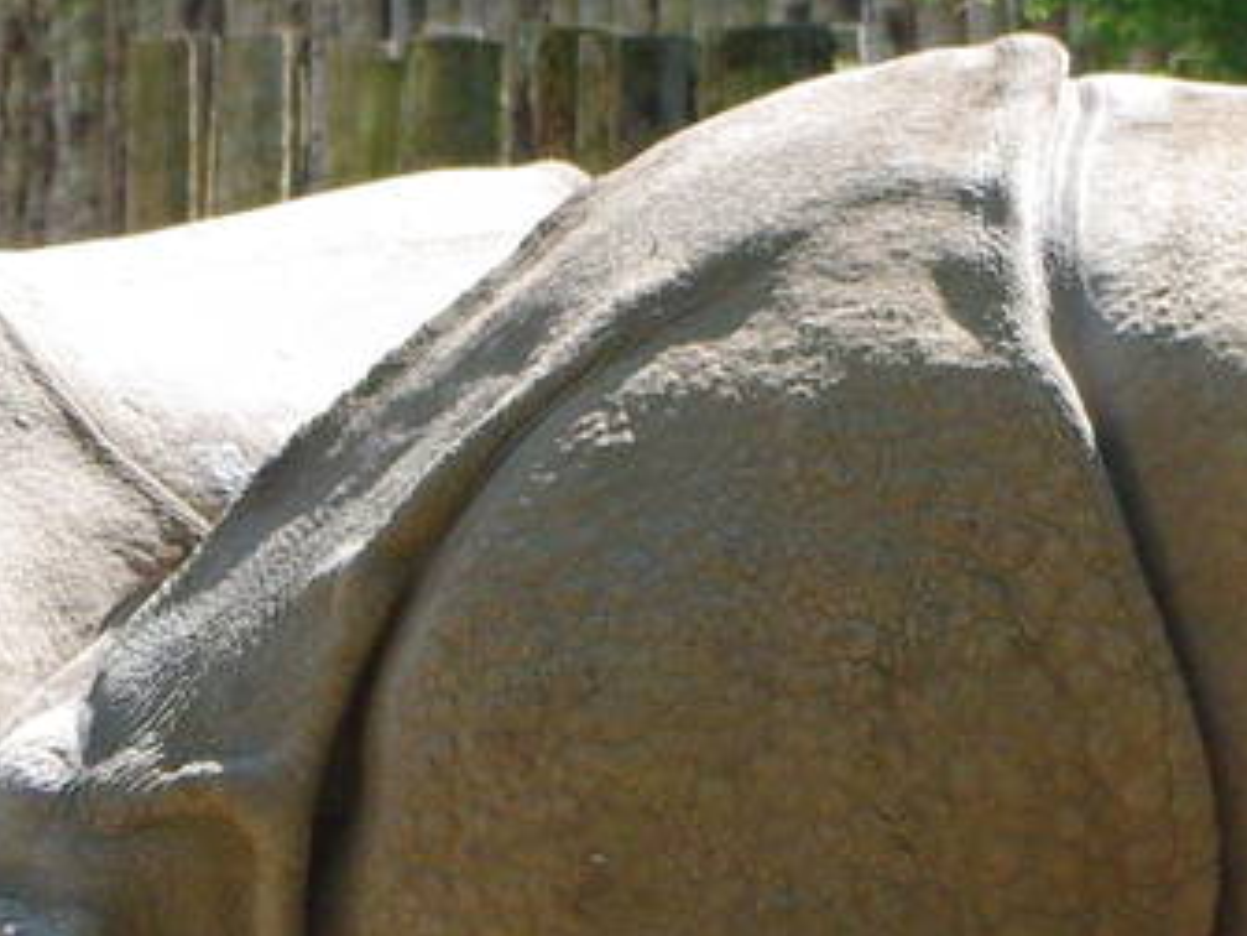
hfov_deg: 5.2
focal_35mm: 376
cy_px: 1358
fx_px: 13545
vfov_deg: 3.9
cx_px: -312
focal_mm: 55
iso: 800
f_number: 8
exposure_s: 1/500
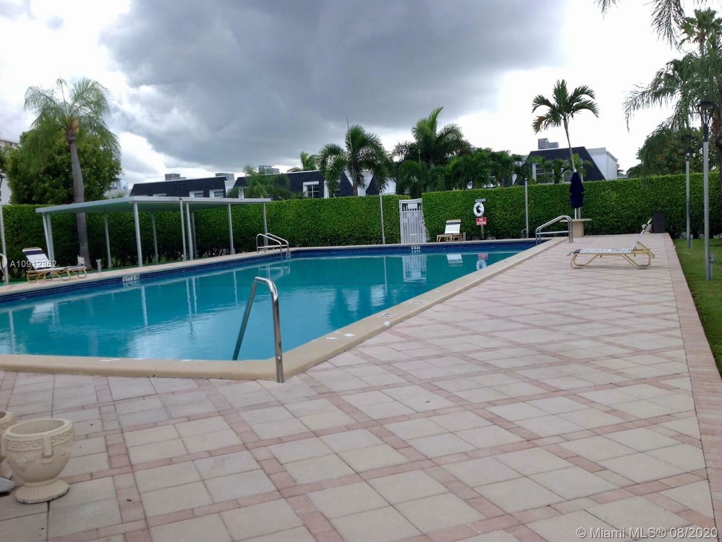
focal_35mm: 36
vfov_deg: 39.7
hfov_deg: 51.3
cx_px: 355
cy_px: 265
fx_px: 751
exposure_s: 1/570
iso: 50
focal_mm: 4.28
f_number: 2.4
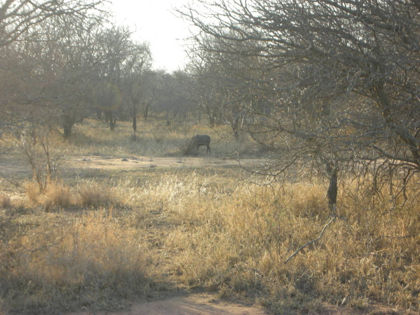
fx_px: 1274
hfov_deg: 18.7
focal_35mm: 105
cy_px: 158
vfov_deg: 14.1
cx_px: 210
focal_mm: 17.4
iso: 66
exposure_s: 1/65.1
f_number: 5.4
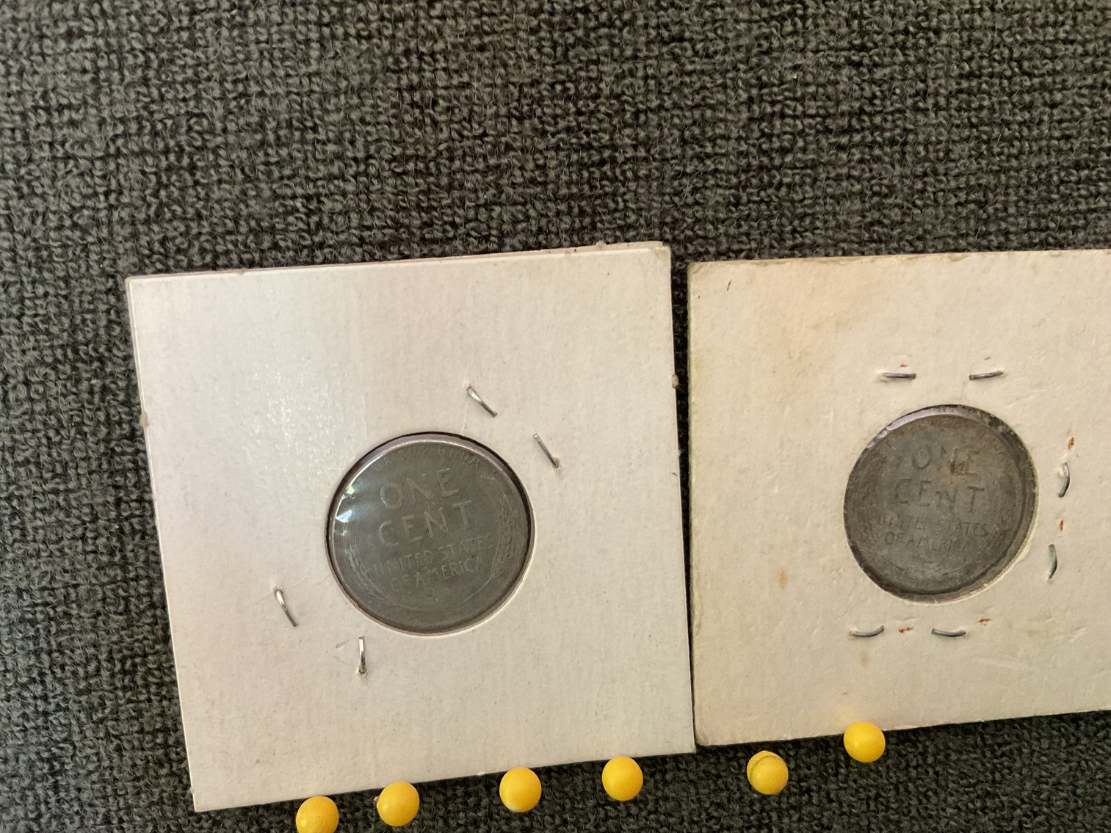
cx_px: 556
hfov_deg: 61.7
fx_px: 931
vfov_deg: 48.2
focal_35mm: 29
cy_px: 416
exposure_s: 1/50
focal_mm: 3
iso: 200
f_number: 1.8
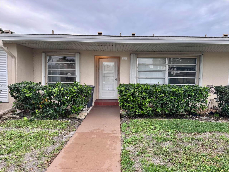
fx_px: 159
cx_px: 114
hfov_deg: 71.6
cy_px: 86
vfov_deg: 56.8
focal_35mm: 24
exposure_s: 1/358
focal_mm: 6.76
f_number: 1.78
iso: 80
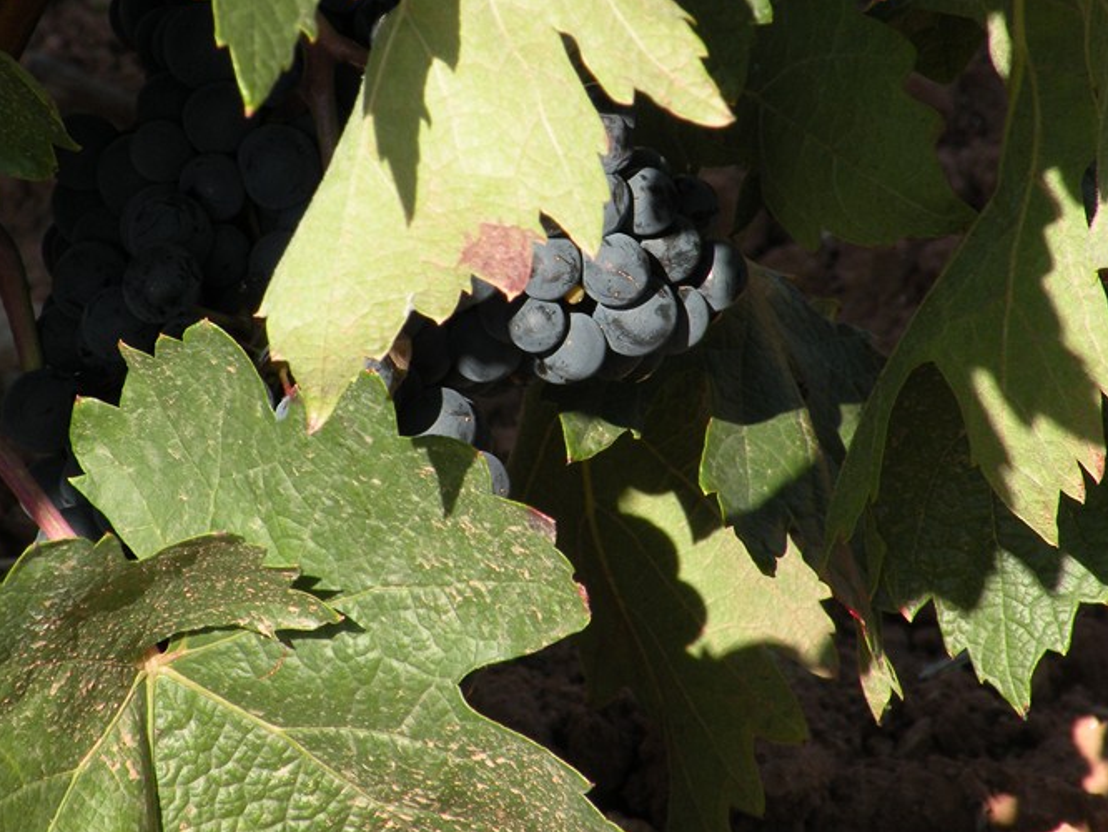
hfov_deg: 6.5
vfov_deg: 4.9
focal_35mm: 304
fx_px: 9734
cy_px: 305
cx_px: 556
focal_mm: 39.8
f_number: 5.6
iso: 64
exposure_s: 1/200
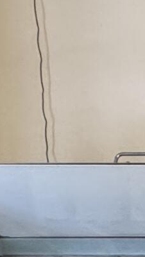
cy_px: 166
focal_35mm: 114
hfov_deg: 8.1
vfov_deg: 18.7
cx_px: 515
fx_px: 778
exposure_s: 1/60
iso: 320
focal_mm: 2.22
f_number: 2.2
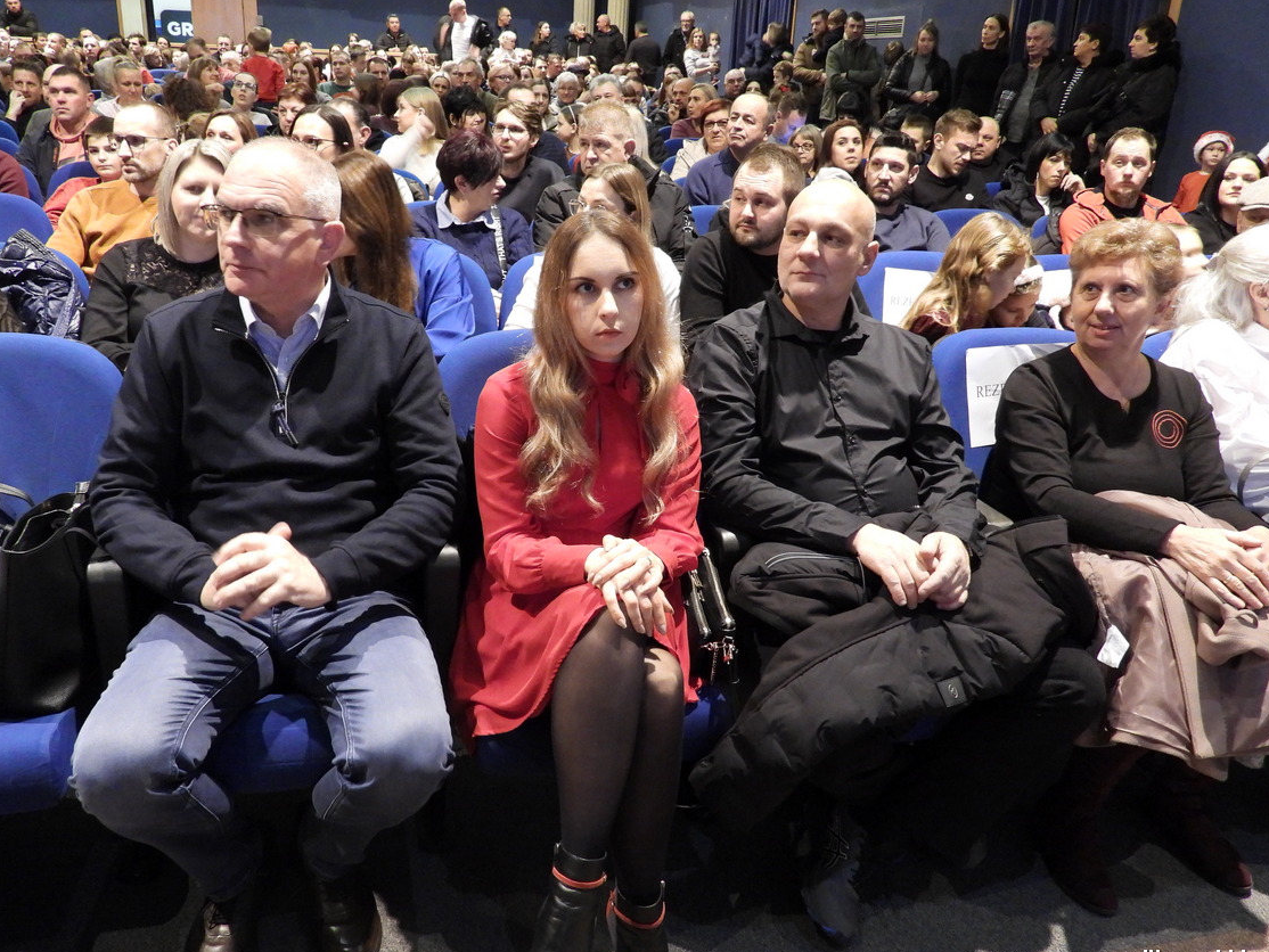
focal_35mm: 28
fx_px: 1027
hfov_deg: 63.4
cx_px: 590
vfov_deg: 49.8
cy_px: 478
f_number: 2.8
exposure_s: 1/8
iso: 800
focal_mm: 4.7
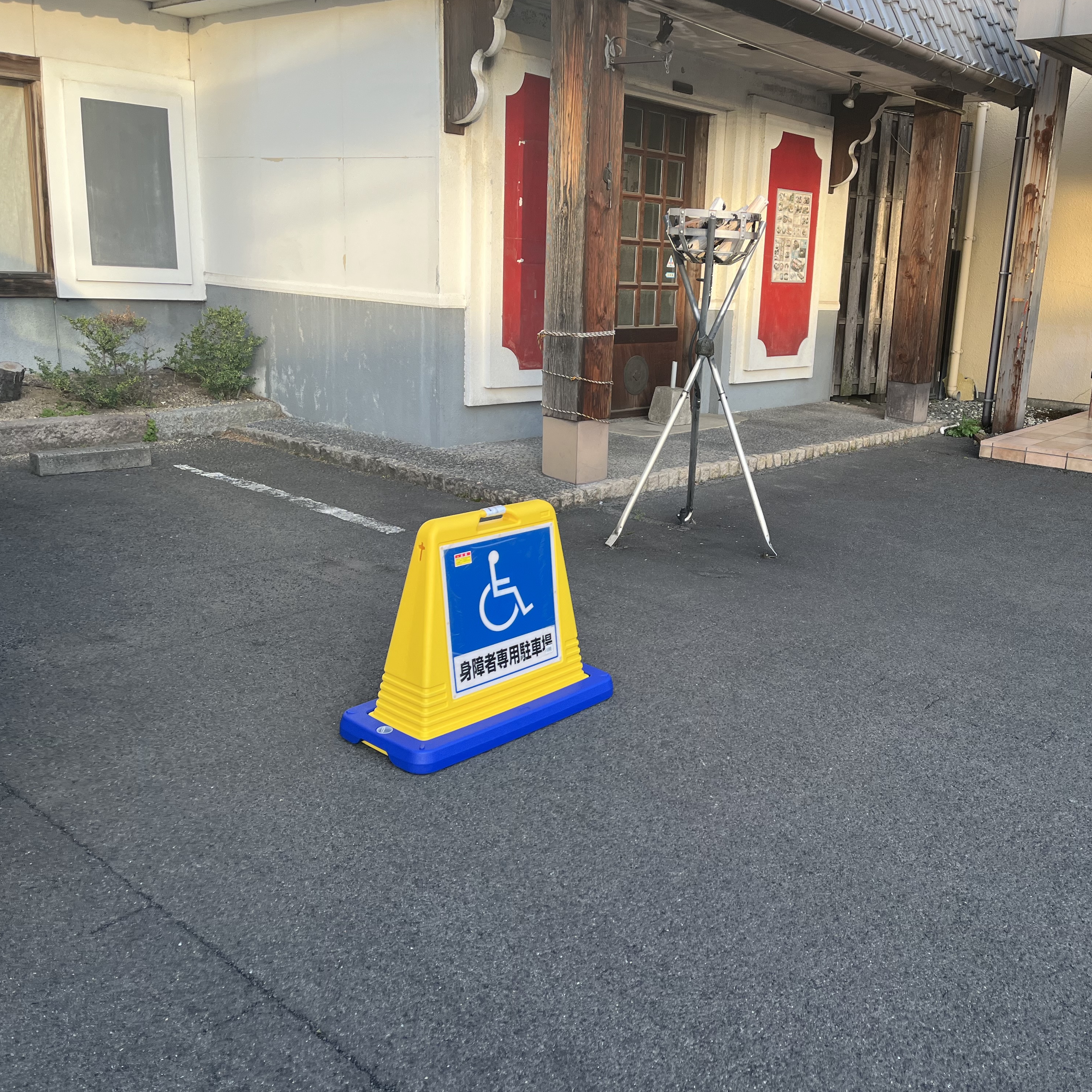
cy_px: 542
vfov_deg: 52.5
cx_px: 688
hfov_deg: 51.9
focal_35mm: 31
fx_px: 1106
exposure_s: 1/347
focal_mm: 5.1
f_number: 1.6
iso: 50
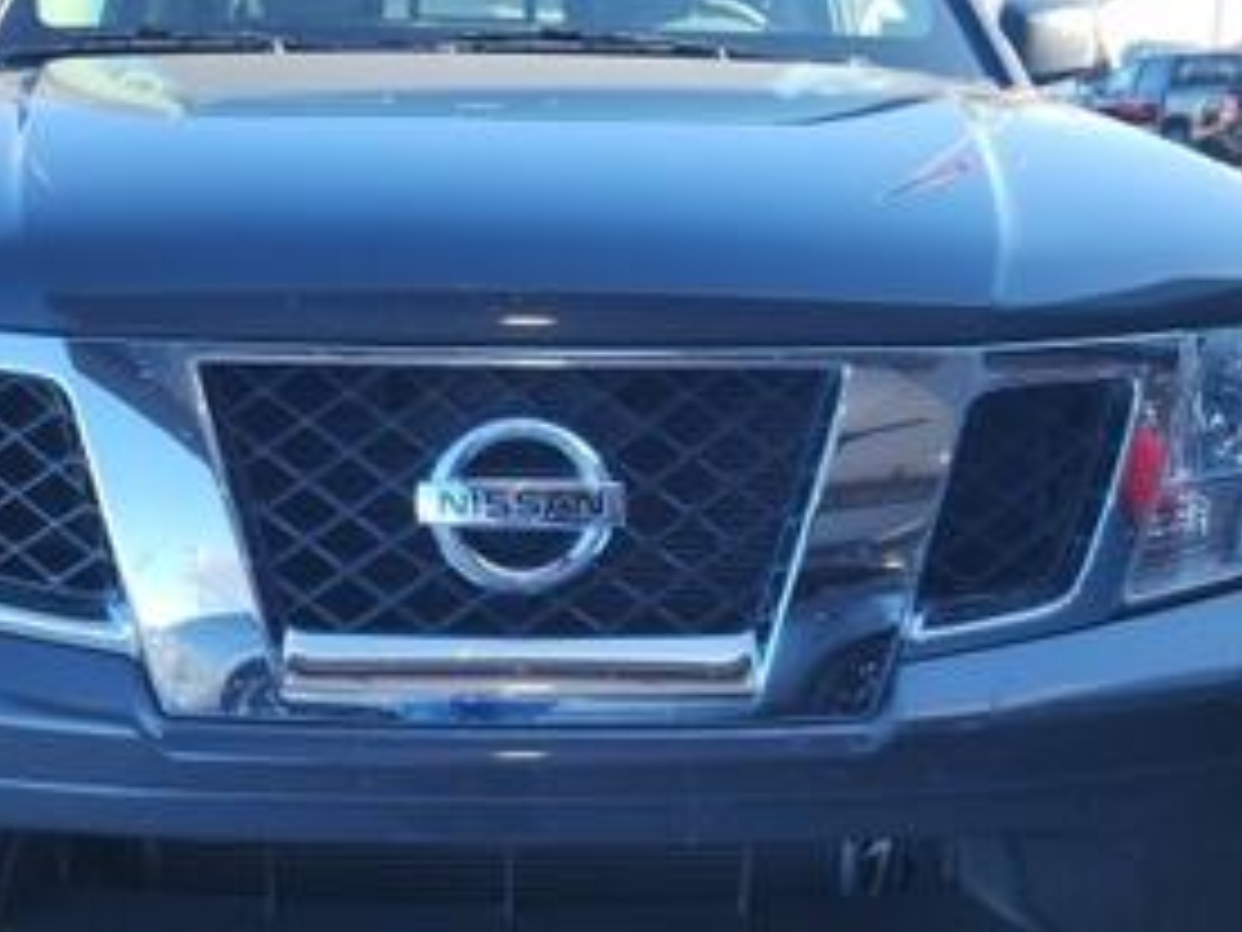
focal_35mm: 42
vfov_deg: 34.3
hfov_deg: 44.6
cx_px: 504
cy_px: 486
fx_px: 1507
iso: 50
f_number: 1.8
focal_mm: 6.4
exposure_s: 1/158
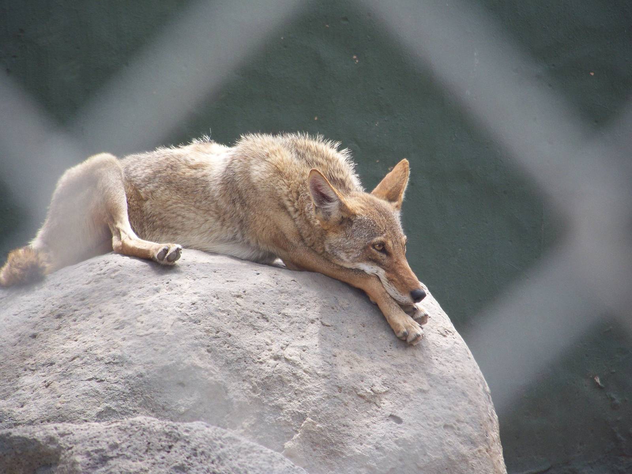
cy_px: 237
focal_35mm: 432
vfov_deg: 3.4
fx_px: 7887
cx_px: 316
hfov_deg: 4.6
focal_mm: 70.2
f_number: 4.8
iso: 100
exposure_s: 1/100
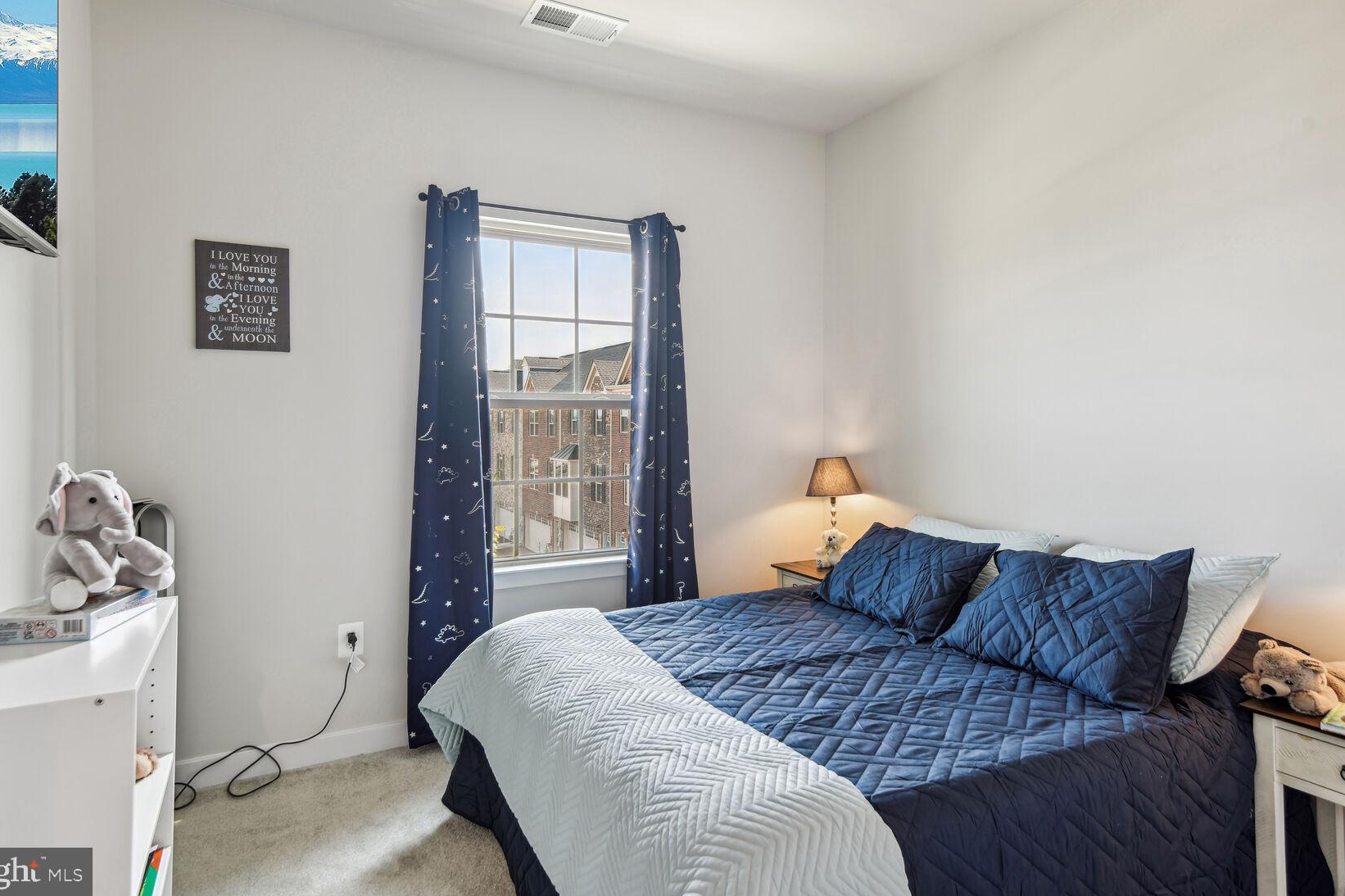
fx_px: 747
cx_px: 647
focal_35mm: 20
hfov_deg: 84.0
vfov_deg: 61.9
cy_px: 426
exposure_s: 1/5
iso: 200
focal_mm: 19
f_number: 8
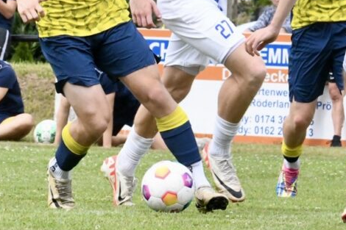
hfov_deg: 4.3
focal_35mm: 479
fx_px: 4602
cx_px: 239
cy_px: 16
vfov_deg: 2.9
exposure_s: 1/1600
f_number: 16
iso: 5000
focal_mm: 220
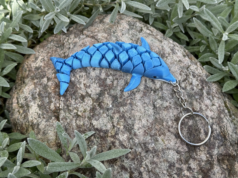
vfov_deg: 28.6
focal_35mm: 51
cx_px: 126
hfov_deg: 37.5
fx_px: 351
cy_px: 88
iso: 64
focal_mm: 6.76
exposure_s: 1/1242
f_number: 1.78
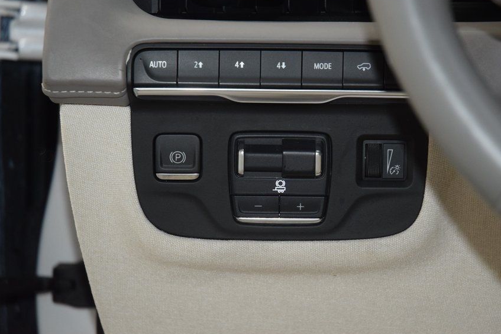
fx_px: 1768
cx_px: 283
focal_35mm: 127
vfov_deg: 10.8
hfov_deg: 16.1
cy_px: 137
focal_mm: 70
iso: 1250
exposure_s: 1/60
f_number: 4.5
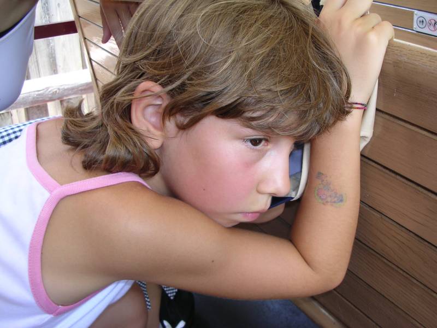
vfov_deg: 37.7
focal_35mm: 38
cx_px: 218
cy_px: 164
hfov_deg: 49.0
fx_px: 480
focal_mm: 5.8
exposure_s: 1/30
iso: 100
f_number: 2.8
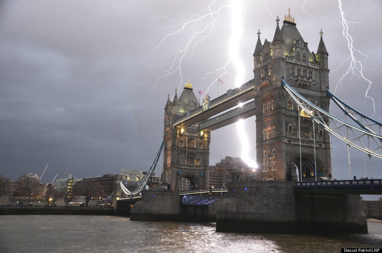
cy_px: 126
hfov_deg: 57.3
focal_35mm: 33
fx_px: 349
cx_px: 191
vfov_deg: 39.8
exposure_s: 1/5
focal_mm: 22
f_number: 7.1
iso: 200
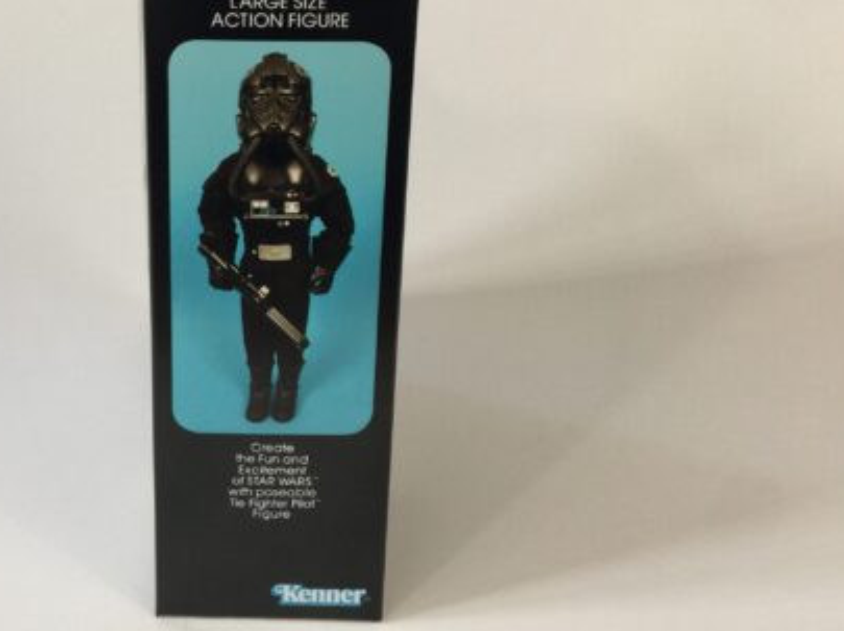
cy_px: 167
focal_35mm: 43
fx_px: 1047
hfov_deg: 42.8
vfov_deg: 33.0
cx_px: 229
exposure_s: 1/33
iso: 40
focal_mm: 4.15
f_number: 2.2
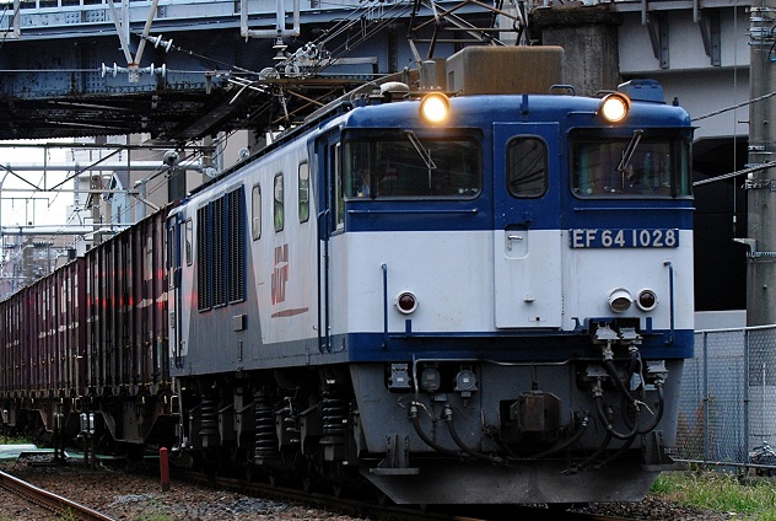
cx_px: 308
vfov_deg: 9.1
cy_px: 277
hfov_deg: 13.5
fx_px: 3283
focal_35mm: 152
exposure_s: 1/125
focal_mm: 80
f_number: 2.8
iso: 400
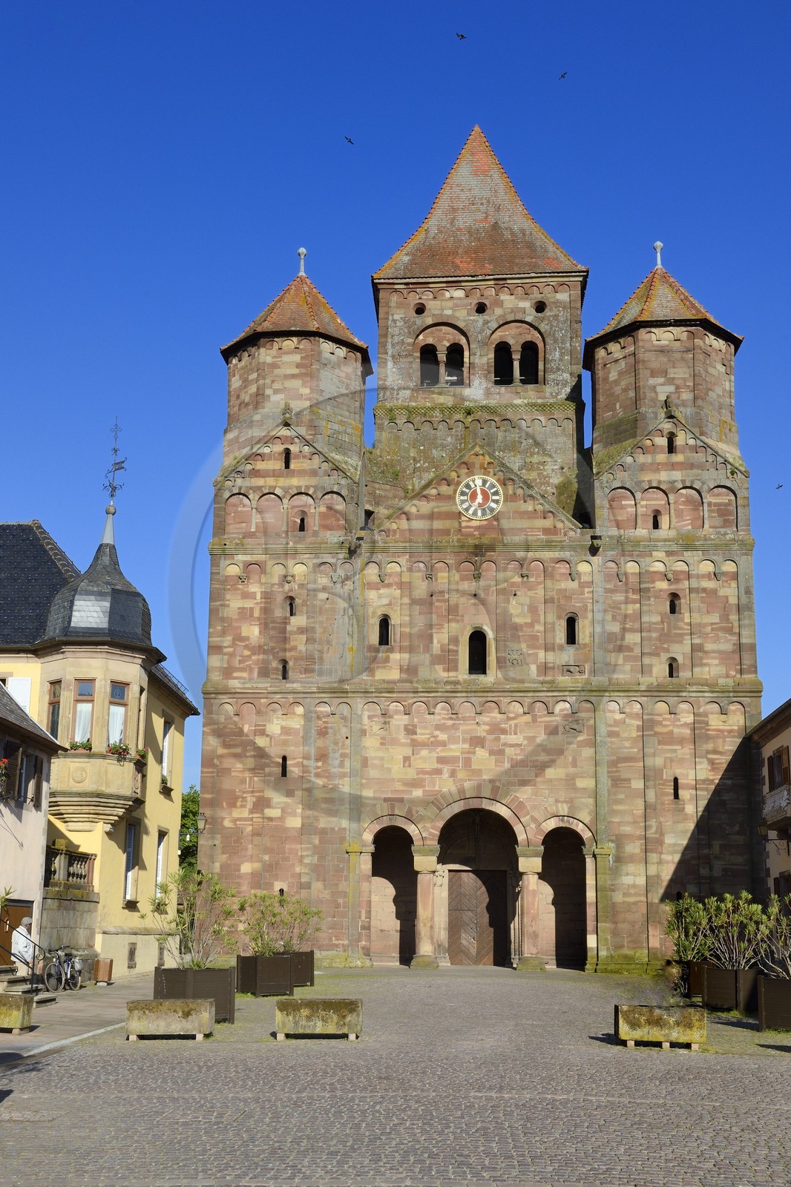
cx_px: 396
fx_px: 1187
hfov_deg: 36.9
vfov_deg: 53.1
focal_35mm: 36
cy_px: 594
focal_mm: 36
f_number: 13
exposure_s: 1/200
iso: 200
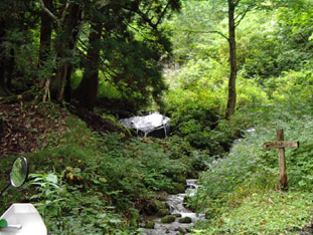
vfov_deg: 26.4
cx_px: 167
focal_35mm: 55
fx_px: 498
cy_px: 163
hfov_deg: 34.9
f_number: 2.6
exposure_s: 1/80
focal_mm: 5.8
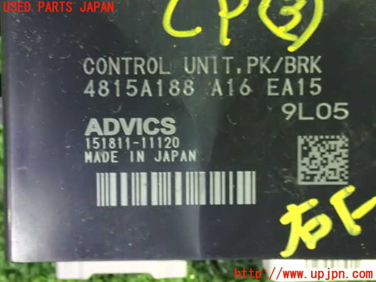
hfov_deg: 33.2
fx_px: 630
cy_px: 141
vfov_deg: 25.2
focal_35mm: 58
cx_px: 188
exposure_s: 1/15
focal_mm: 10.35
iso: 1600
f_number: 3.5
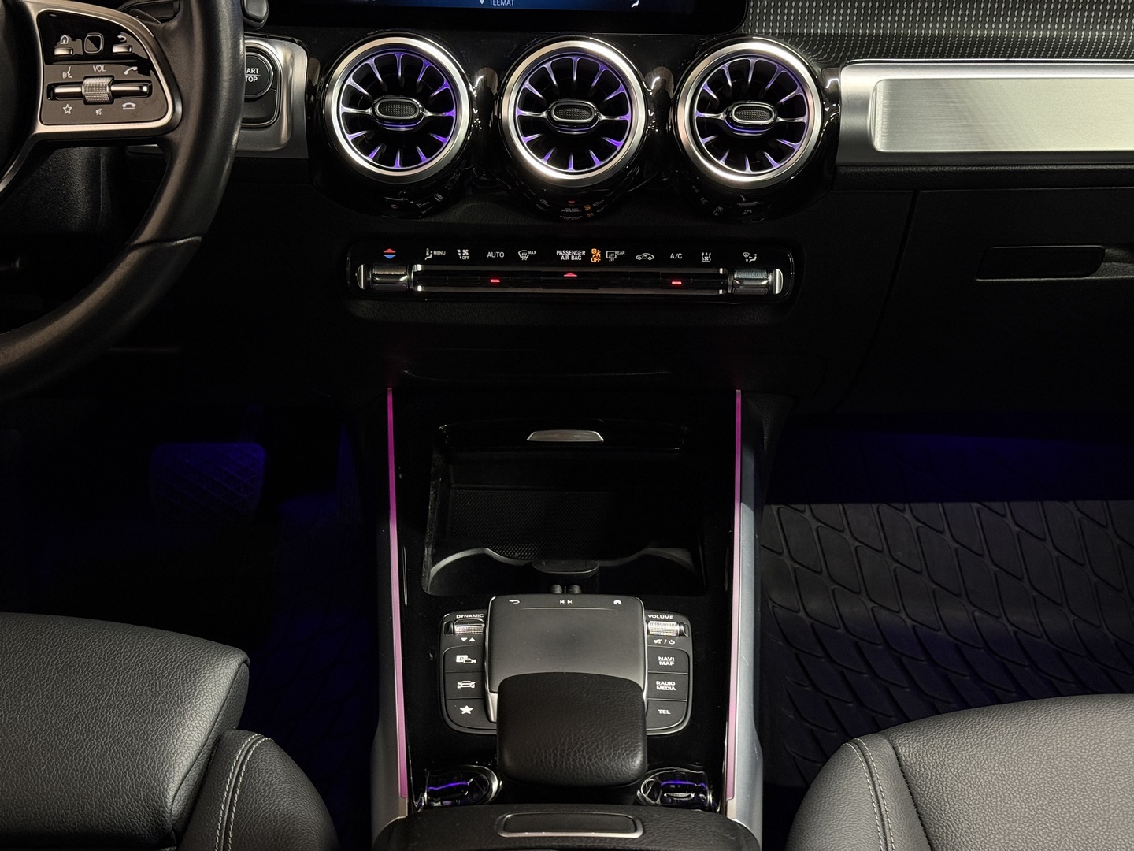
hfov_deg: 39.7
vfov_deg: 30.3
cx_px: 567
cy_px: 426
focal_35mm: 48
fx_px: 1572
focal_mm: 6.76
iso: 500
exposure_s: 1/40
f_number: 1.78
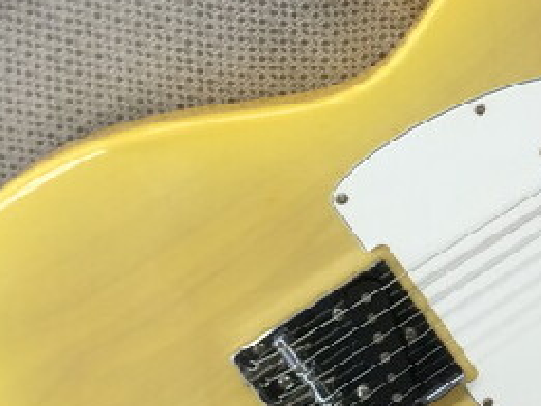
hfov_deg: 17.7
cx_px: 792
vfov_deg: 14.8
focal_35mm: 100
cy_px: 123
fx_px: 1564
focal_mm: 4.15
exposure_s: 1/40
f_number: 2.2
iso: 40
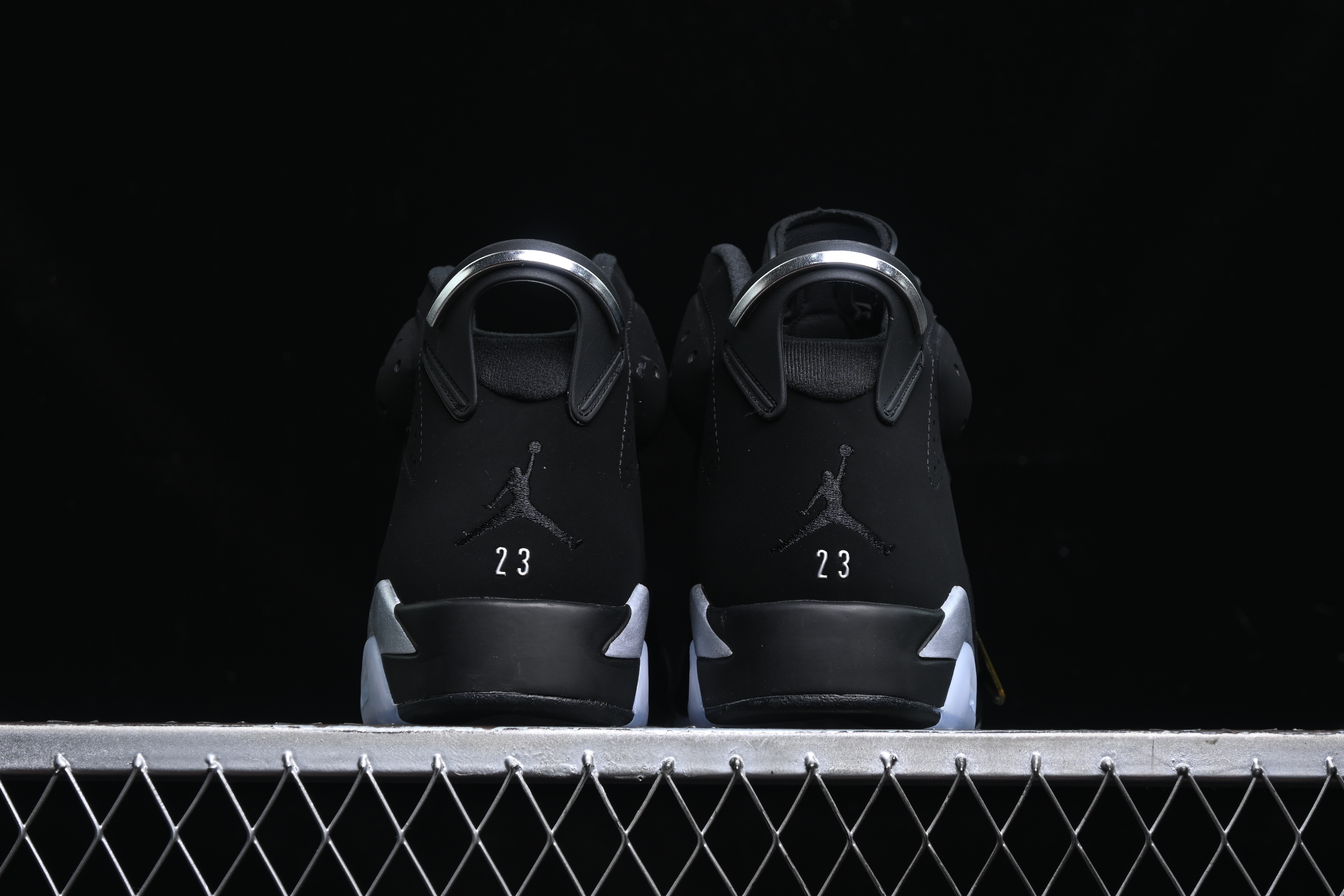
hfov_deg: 27.0
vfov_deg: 18.2
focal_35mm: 75
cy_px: 448
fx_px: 2800
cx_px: 672
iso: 160
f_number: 6.3
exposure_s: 1/40
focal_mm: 50
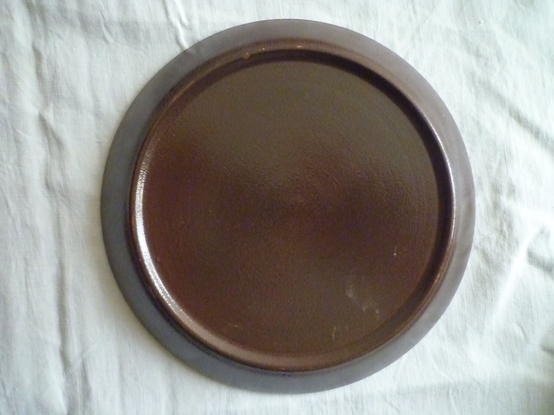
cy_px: 208
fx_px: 400
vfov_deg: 54.9
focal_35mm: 25
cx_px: 277
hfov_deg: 69.4
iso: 1600
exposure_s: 1/400
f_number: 2.8
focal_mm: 4.4
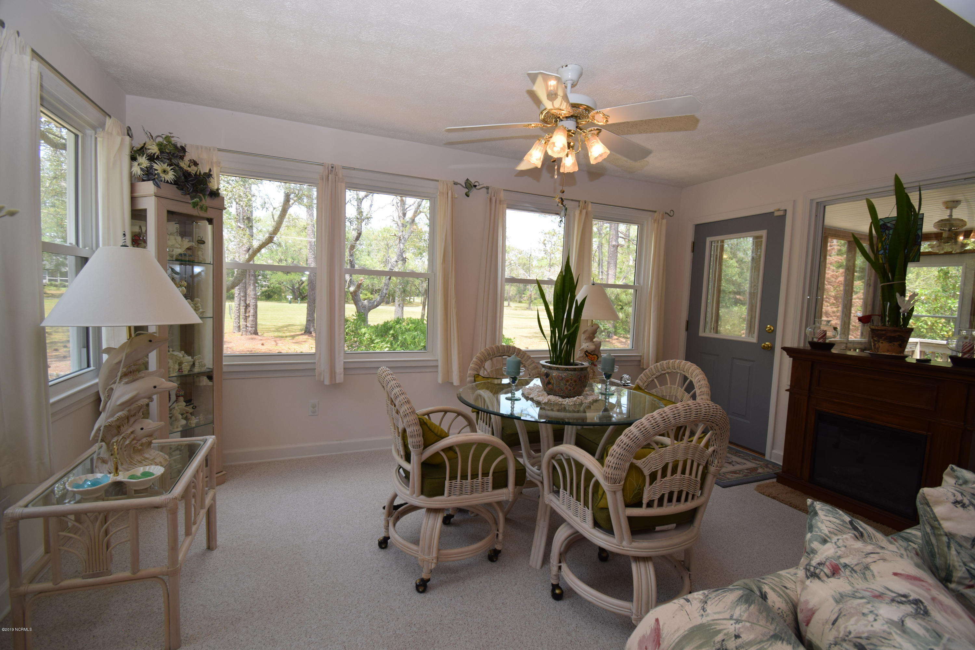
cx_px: 488
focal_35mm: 15
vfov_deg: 77.3
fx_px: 406
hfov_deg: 100.4
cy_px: 325
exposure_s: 1/125
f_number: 5.6
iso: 250
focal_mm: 10
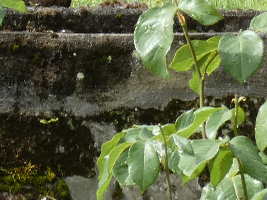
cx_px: -377
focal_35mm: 1123
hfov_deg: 1.8
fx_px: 8662
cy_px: 115
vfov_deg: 1.3
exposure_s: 1/160
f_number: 5.5
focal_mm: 33.9
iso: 80
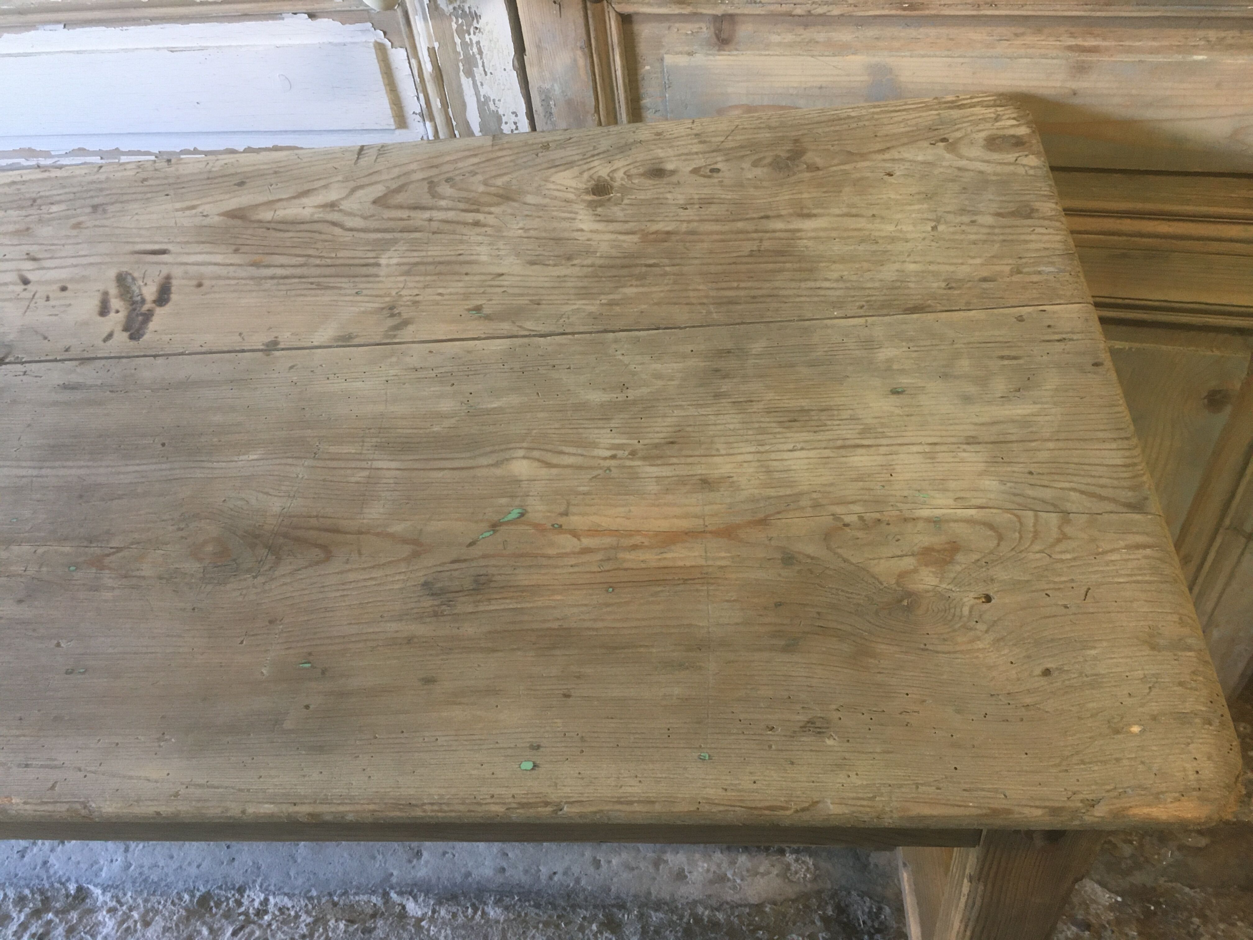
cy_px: 470
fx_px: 1050
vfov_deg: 48.2
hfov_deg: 61.7
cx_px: 626
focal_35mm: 29
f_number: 2.2
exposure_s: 1/33
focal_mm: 4.15
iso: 160
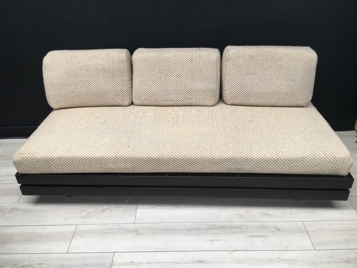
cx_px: 178
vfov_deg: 48.2
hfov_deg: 61.7
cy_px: 134
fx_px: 299
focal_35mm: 29
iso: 25
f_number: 2.2
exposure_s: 1/50
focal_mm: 4.15
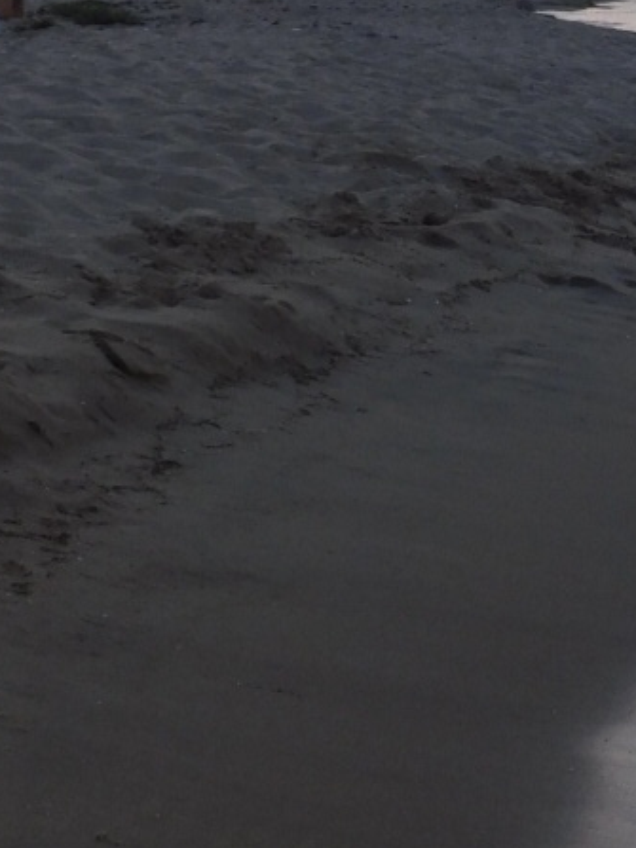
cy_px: -157
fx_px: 2843
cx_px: 938
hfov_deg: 12.2
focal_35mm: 116
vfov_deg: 16.3
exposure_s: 1/160
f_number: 3.5
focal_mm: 6.3
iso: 125
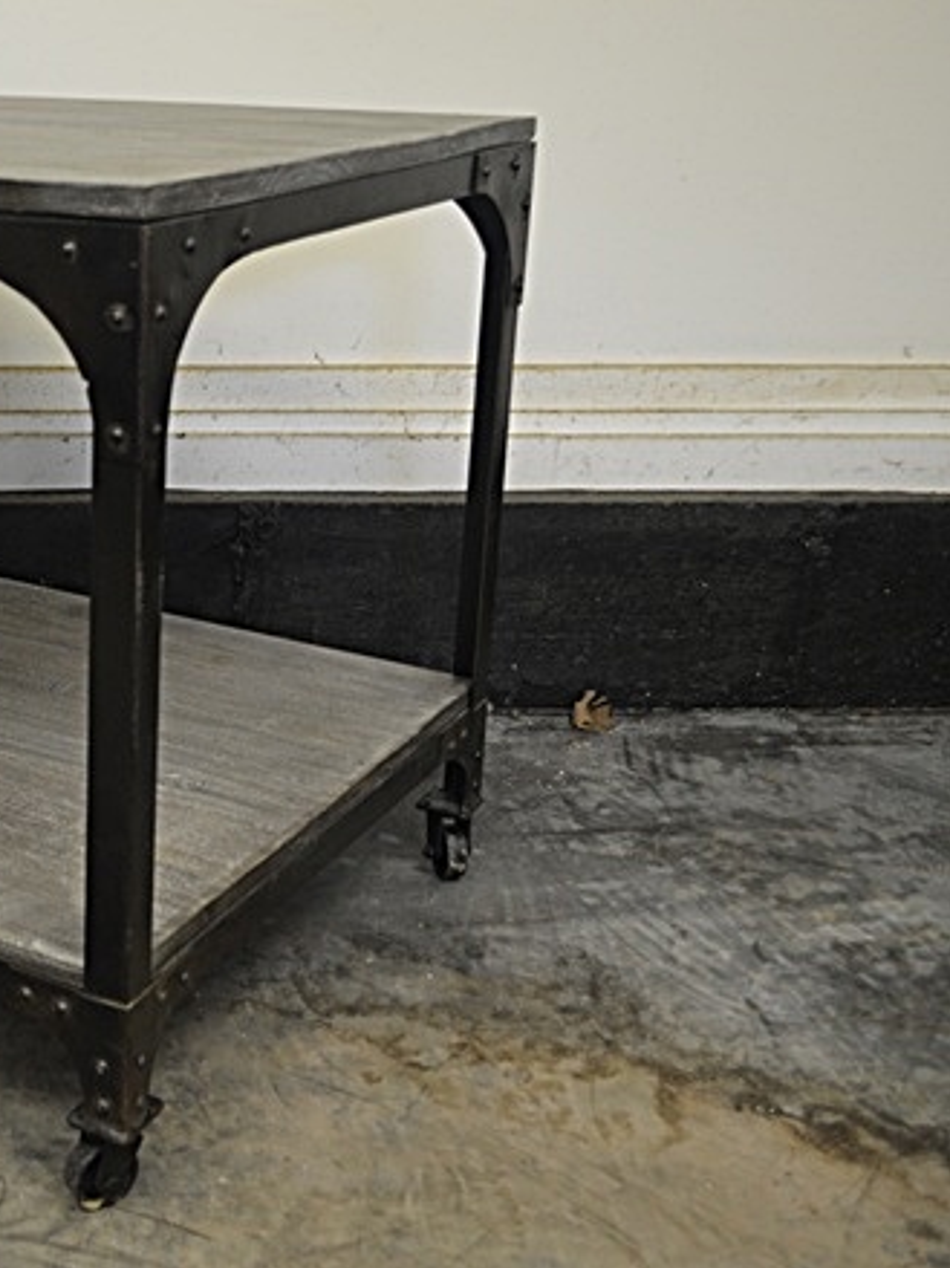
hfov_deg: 28.3
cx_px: -7
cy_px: 635
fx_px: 1757
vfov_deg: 39.7
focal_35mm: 48
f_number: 4
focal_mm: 22
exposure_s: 1/15
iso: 560
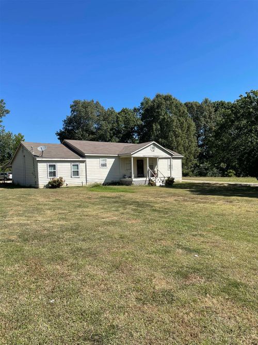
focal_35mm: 26
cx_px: 129
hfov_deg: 53.0
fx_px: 258
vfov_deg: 67.3
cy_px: 172
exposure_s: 1/2882
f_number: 1.6
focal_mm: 4.2
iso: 32
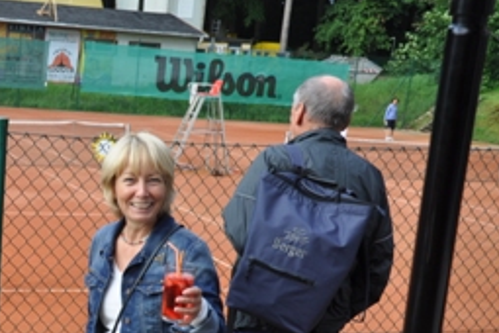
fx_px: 1095
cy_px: 282
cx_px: 65
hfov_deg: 25.0
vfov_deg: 17.1
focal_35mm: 79
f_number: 6.3
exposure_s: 1/160
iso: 200
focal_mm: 30
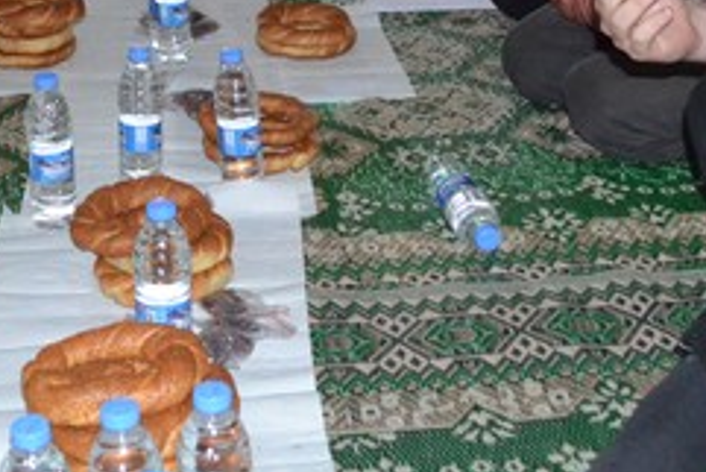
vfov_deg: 17.0
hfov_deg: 26.8
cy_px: -163
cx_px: 237
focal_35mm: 75
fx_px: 1472
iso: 3200
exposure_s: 1/60
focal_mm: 18
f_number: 3.5
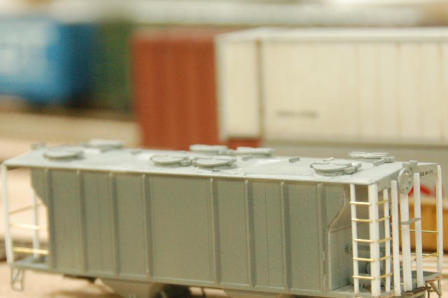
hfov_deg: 10.3
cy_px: 210
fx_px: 2475
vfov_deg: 6.9
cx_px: 250
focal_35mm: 199
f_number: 6.3
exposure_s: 1/60
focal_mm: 90
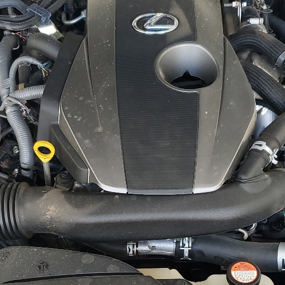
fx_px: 661
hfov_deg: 24.3
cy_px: 232
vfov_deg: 23.9
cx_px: 146
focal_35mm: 71
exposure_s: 1/120
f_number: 1.5
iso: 55
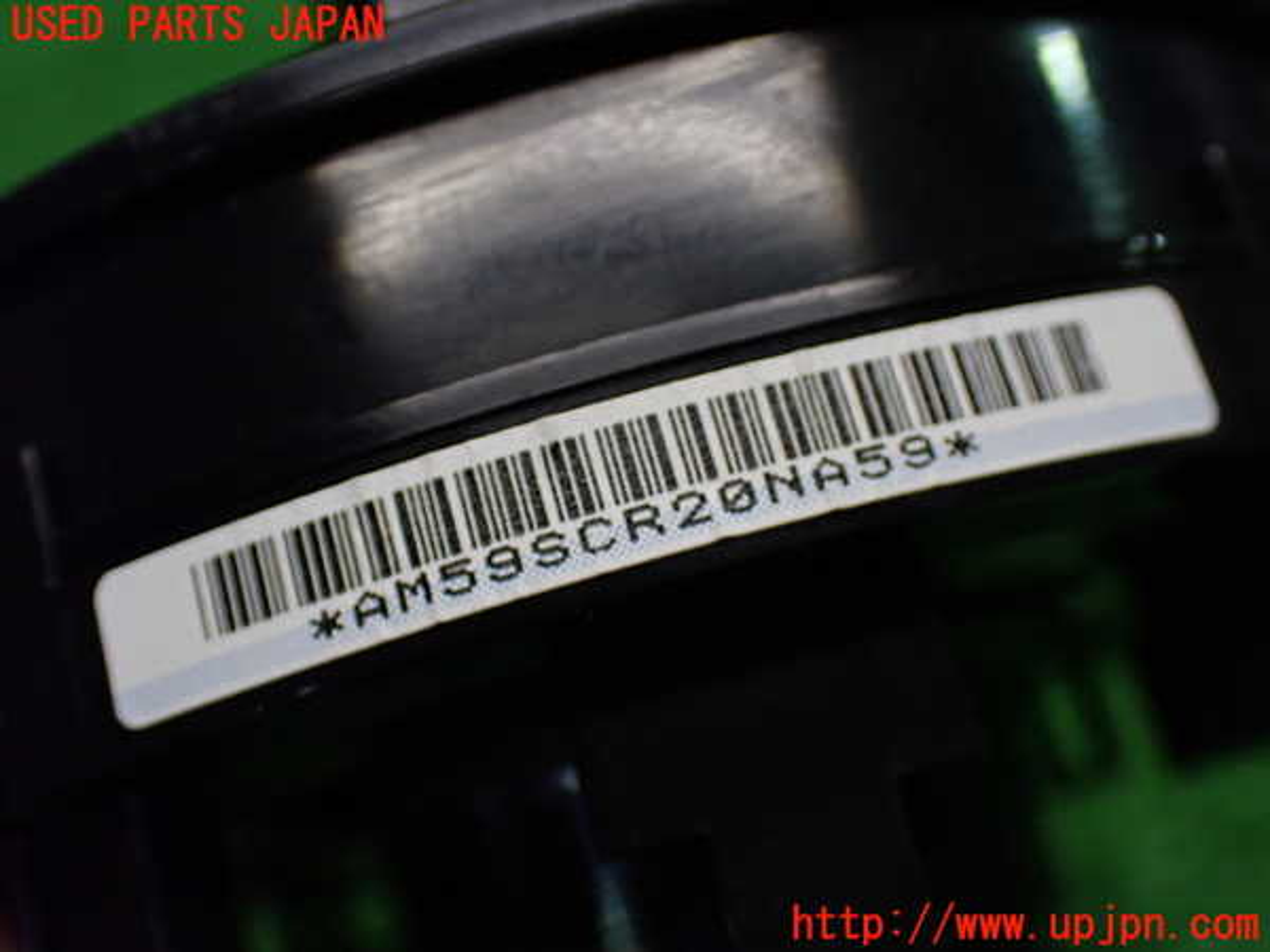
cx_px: 635
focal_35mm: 44
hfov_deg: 42.9
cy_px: 476
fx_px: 1614
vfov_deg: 32.9
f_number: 2.9
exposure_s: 1/160
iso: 500
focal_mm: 7.84
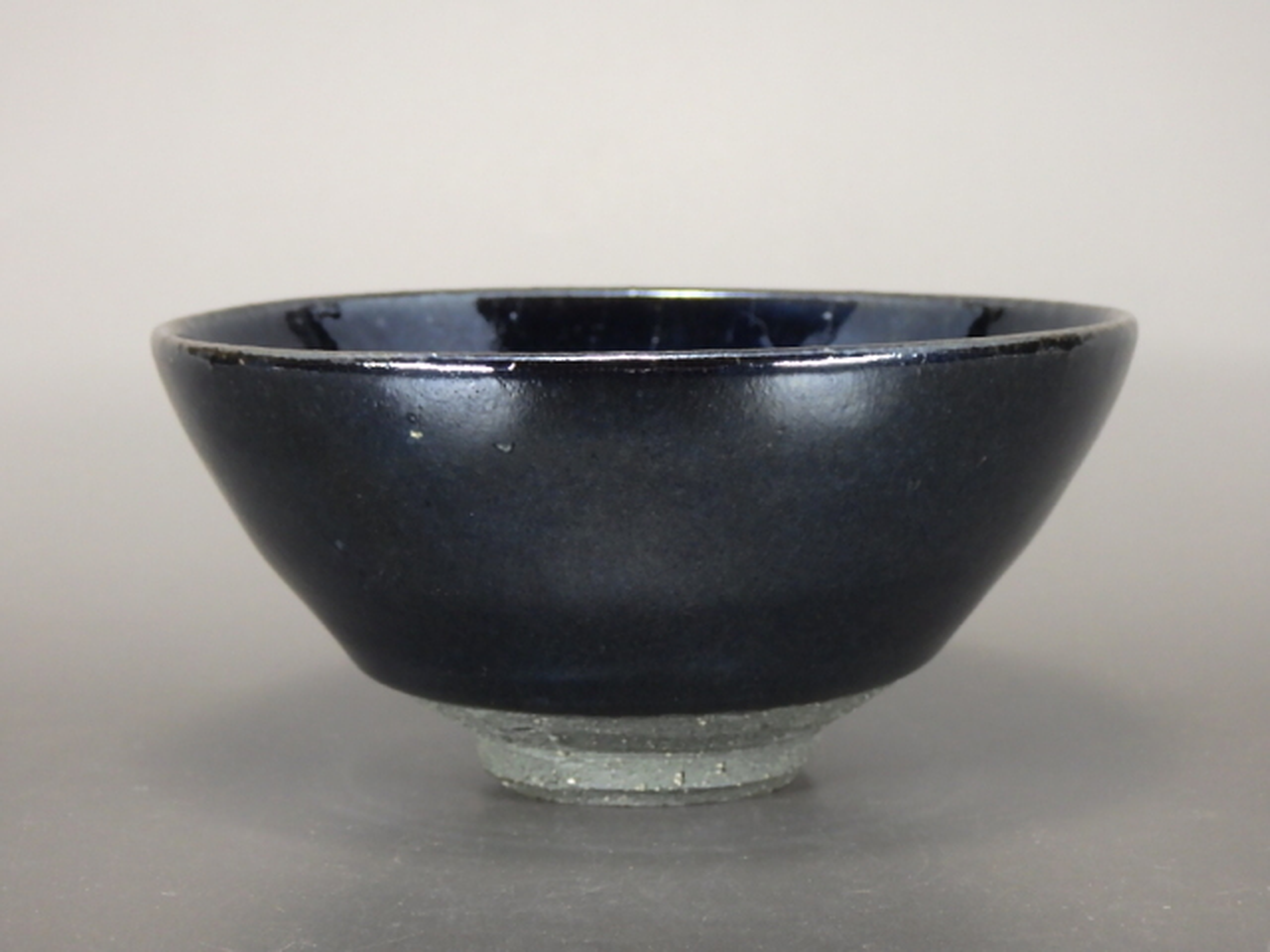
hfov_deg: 25.3
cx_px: 635
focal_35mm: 77
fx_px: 2825
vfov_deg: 19.1
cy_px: 476
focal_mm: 13.7
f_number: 4.8
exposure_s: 1/20
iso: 400
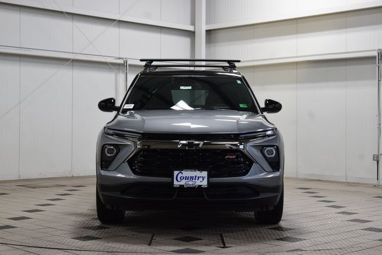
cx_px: 191
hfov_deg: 31.9
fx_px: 669
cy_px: 128
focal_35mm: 63
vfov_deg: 21.6
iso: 1600
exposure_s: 1/60
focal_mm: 42
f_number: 8
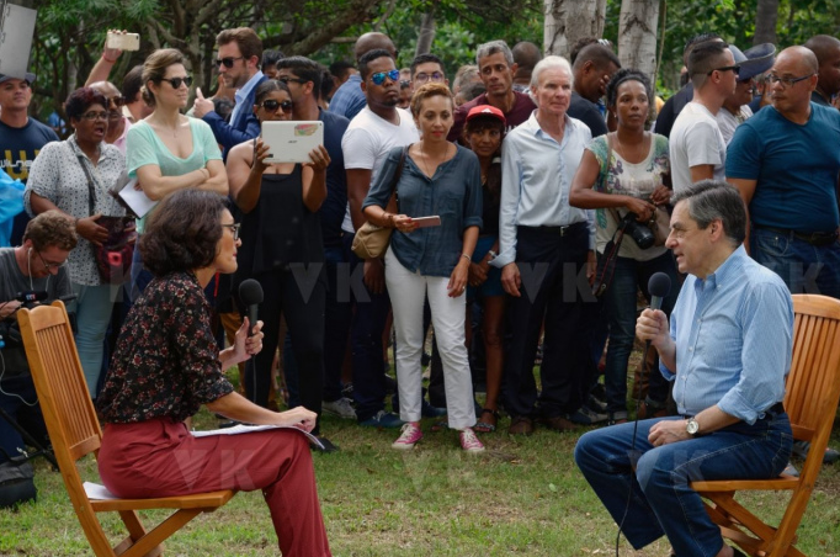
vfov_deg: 15.5
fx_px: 2049
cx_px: 440
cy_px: 320
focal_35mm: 88
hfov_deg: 23.2
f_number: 5.6
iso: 200
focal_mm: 50
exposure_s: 1/125
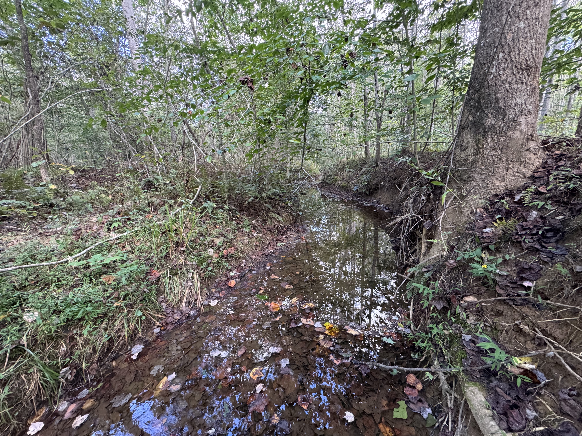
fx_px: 235
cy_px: 218
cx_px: 291
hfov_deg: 102.1
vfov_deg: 85.7
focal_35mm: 14
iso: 320
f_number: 2.2
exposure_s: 1/99
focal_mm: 2.22
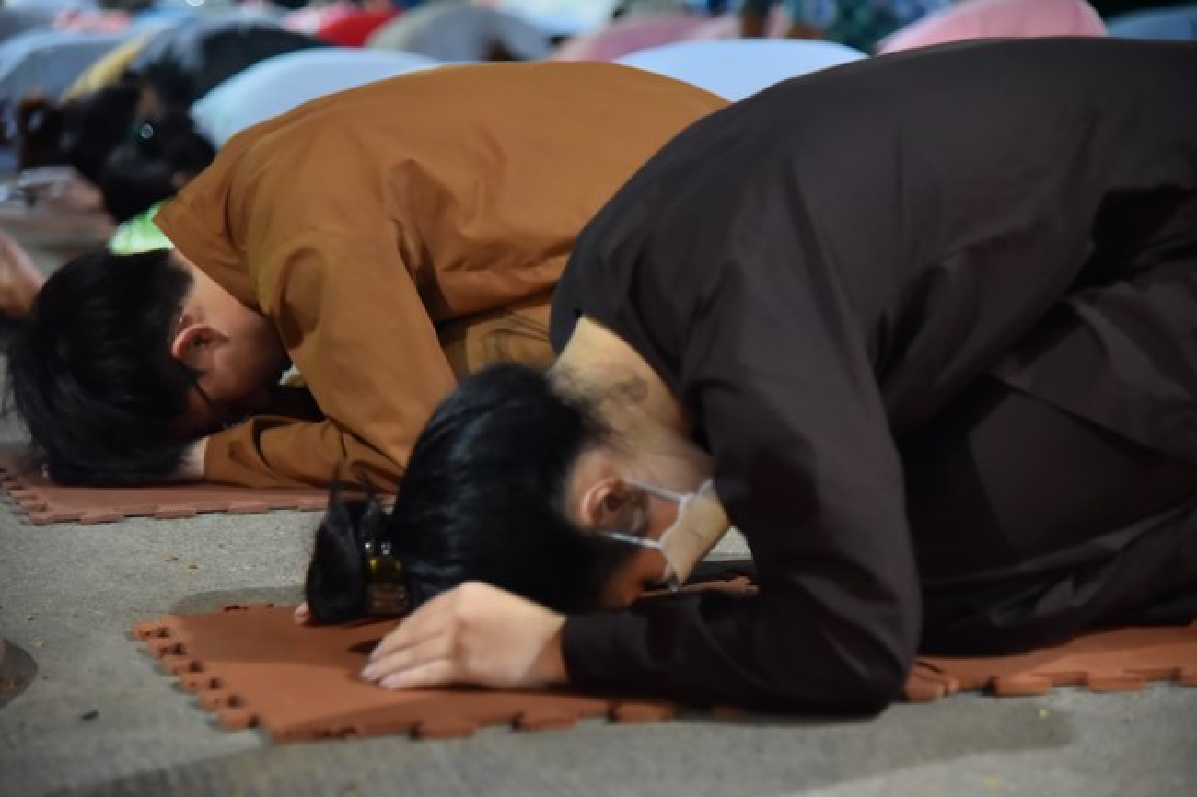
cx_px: 598
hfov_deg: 20.8
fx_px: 3257
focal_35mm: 98
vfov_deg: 14.0
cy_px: 398
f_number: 4
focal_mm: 98
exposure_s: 1/60
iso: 3200
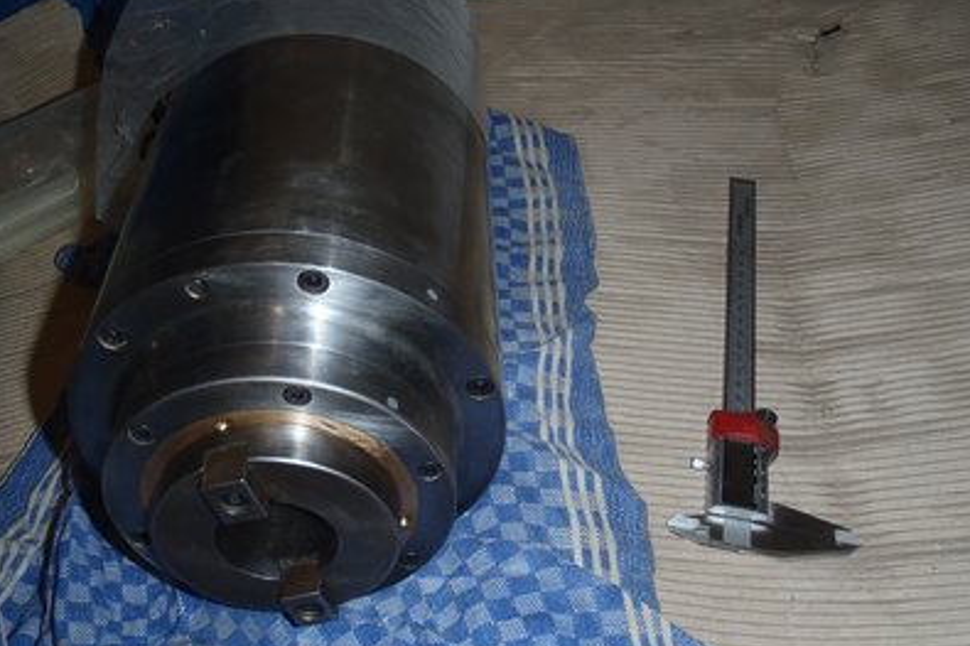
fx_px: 1077
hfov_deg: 48.5
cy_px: 359
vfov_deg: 33.3
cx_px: 486
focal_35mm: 40
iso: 100
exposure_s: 1/40
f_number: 4.6
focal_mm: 6.83
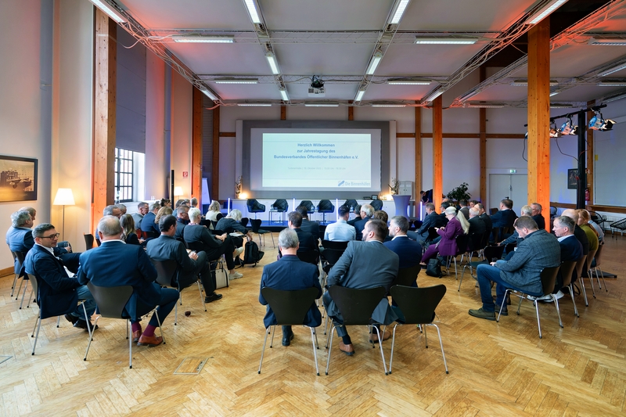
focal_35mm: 20
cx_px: 313
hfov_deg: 84.0
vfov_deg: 61.9
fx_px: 348
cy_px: 208
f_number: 4
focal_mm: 20
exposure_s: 1/125
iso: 2500
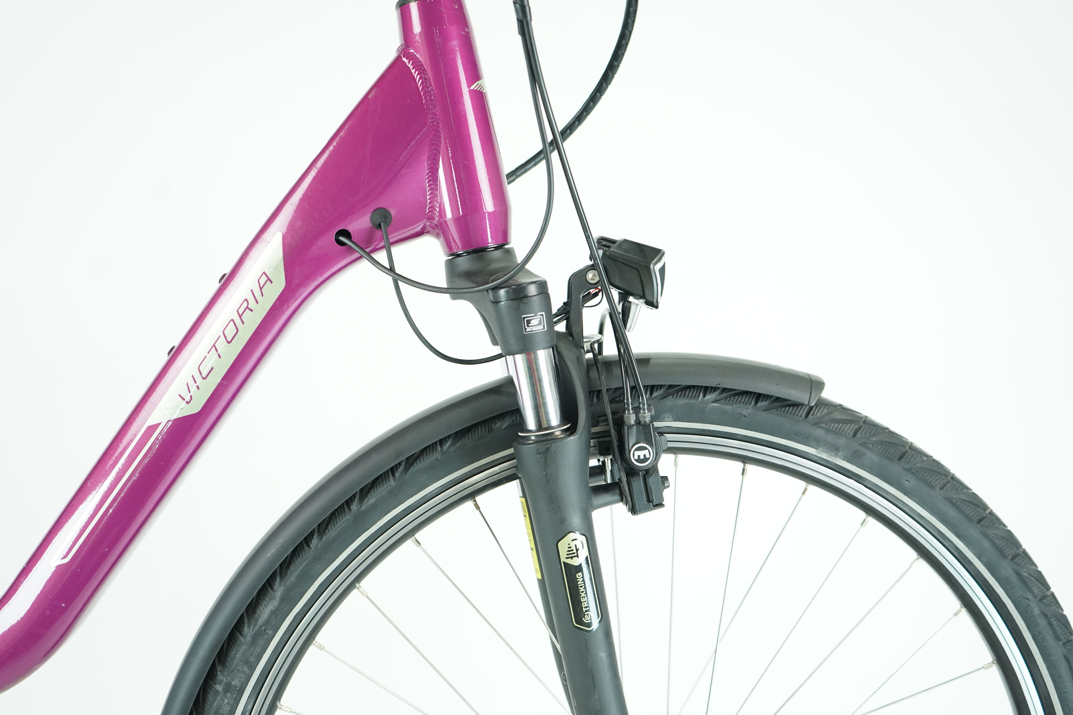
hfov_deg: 50.7
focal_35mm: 38
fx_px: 1133
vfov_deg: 35.1
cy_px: 358
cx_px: 536
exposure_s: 1/200
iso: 2000
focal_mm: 38
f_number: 4
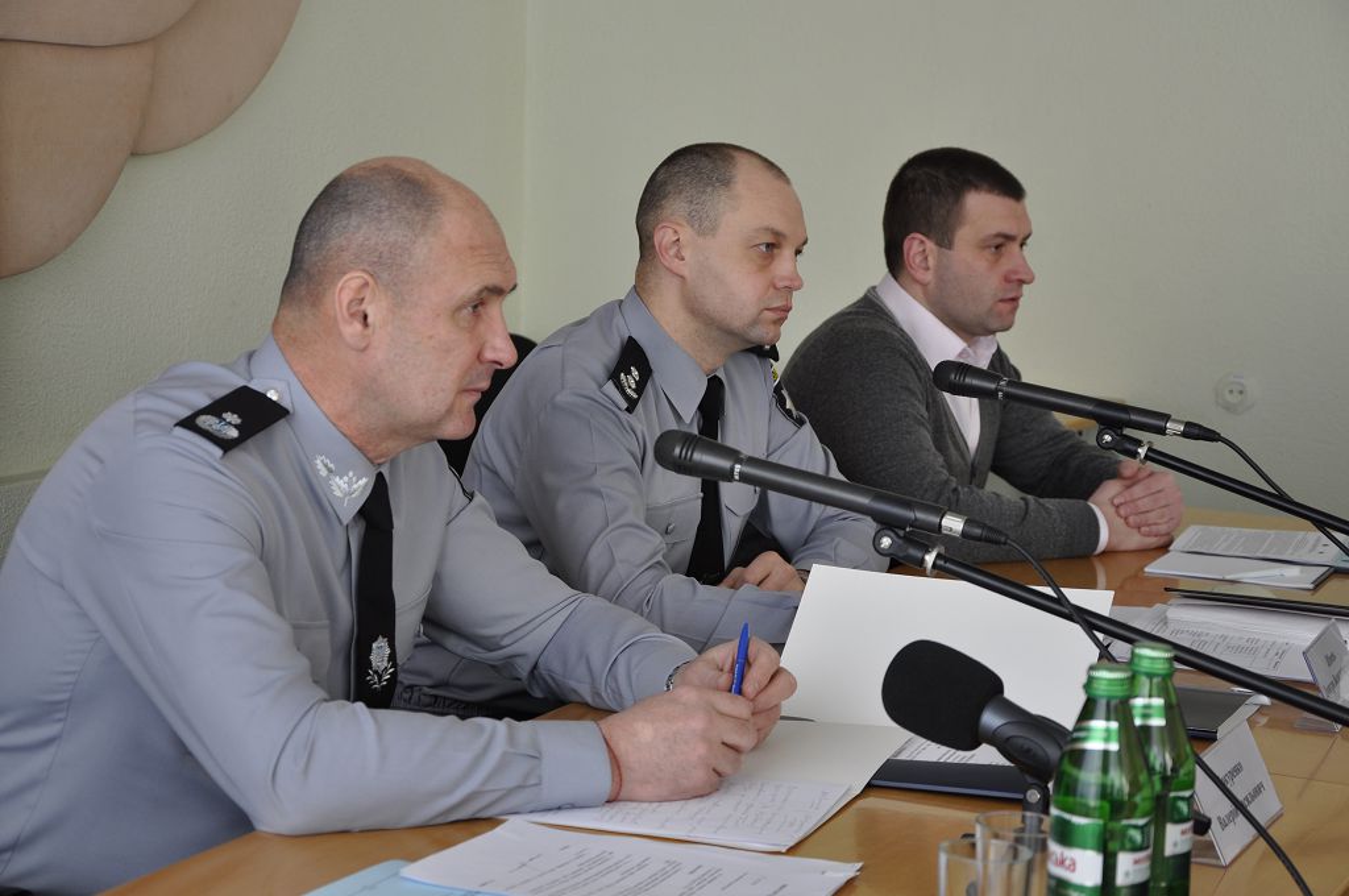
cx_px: 674
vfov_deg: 18.1
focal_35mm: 75
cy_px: 448
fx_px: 2807
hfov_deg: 27.0
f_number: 5.6
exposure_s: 1/30
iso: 280
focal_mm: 50
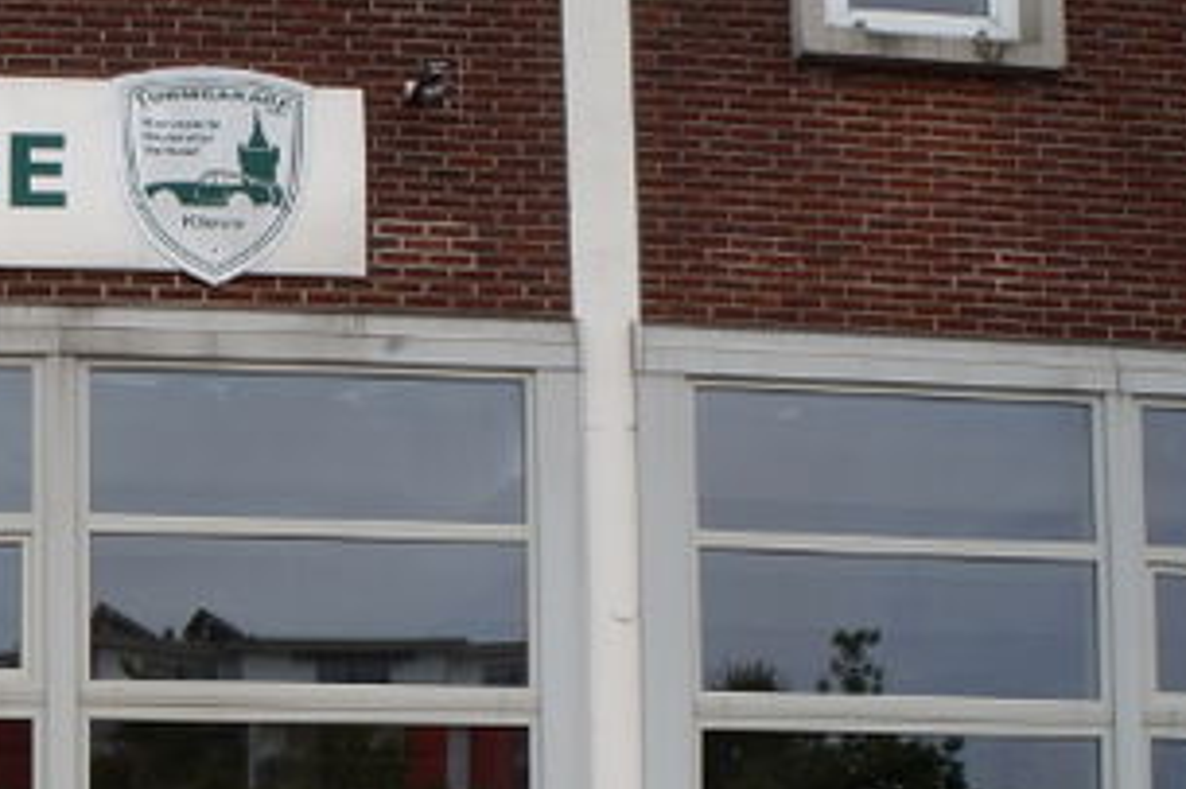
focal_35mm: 68
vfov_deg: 18.9
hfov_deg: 27.9
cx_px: 0
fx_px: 2239
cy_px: 956
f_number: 11
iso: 200
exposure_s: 1/100
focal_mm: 18
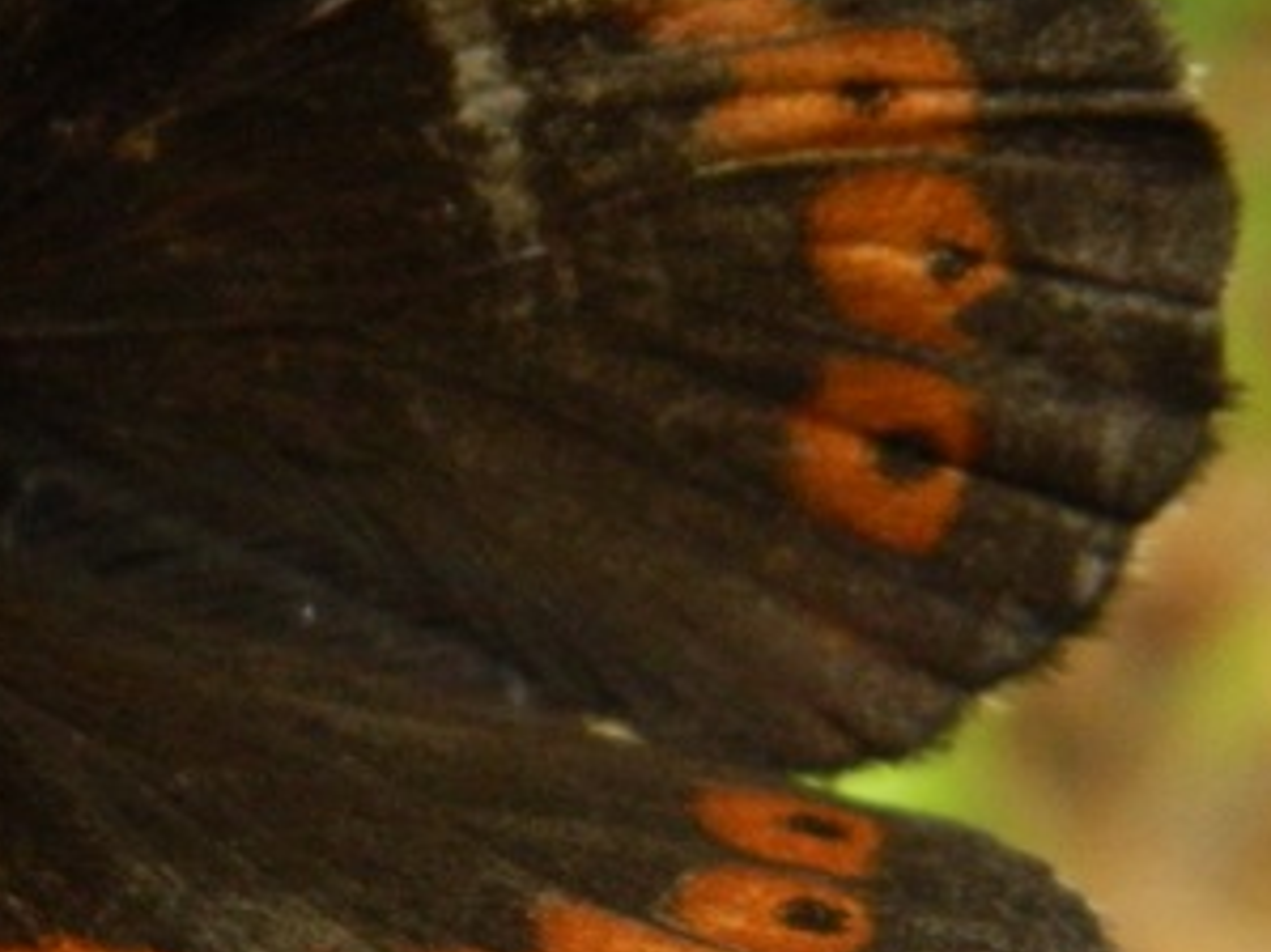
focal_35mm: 276
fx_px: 10130
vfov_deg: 5.4
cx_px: 310
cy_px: 790
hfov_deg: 7.2
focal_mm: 18.6
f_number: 4.5
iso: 400
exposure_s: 1/400
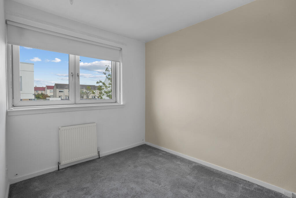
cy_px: 99
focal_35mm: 17
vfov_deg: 70.5
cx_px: 148
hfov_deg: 93.3
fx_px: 140
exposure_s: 1/8
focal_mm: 17
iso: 250
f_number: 9
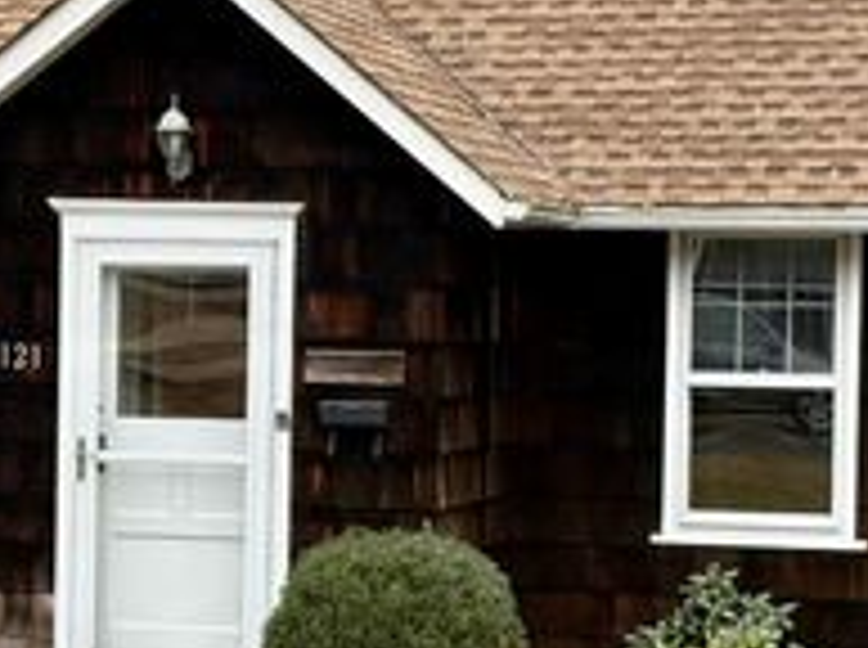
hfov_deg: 14.6
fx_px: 3379
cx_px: 279
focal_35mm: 135
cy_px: 362
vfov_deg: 10.9
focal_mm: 5.96
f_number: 1.6
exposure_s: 1/345
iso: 40
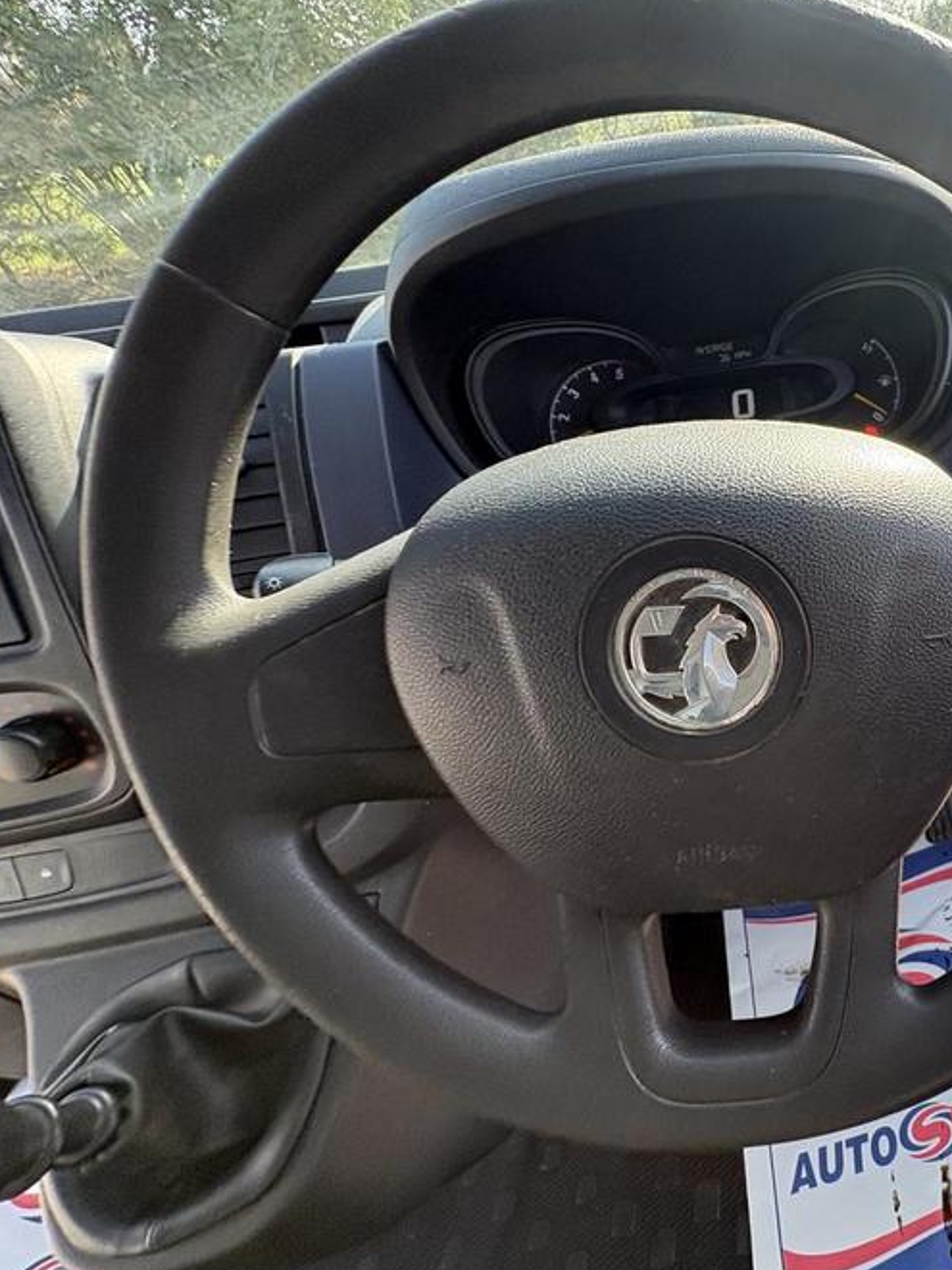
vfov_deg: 84.7
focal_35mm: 19
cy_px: 635
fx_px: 697
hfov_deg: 59.3
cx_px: 842
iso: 80
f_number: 2.2
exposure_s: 1/140
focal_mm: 2.22
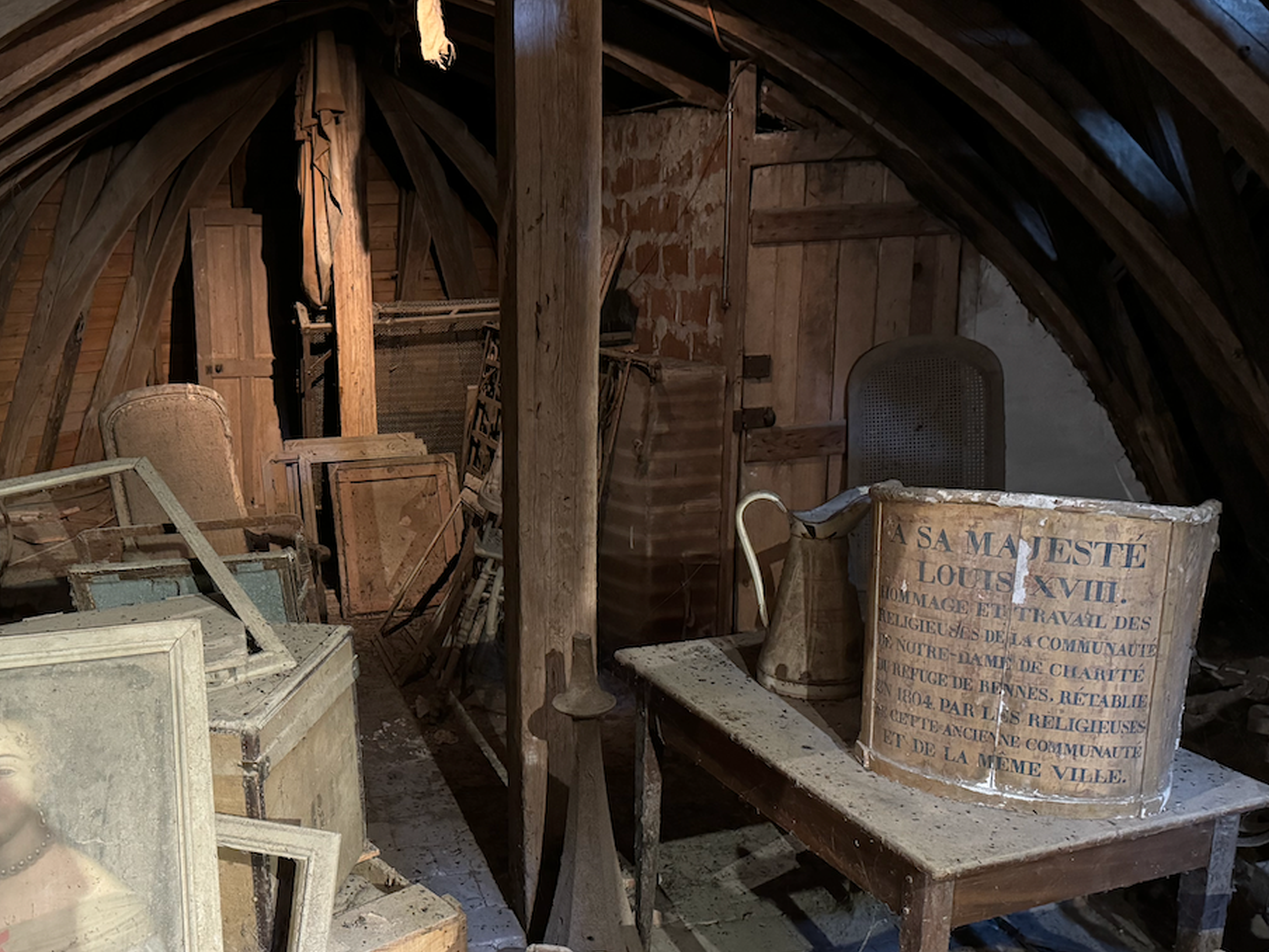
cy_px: 562
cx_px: 421
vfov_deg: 41.6
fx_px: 1246
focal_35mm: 34
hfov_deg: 52.9
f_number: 1.78
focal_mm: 6.76
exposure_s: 1/33
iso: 800
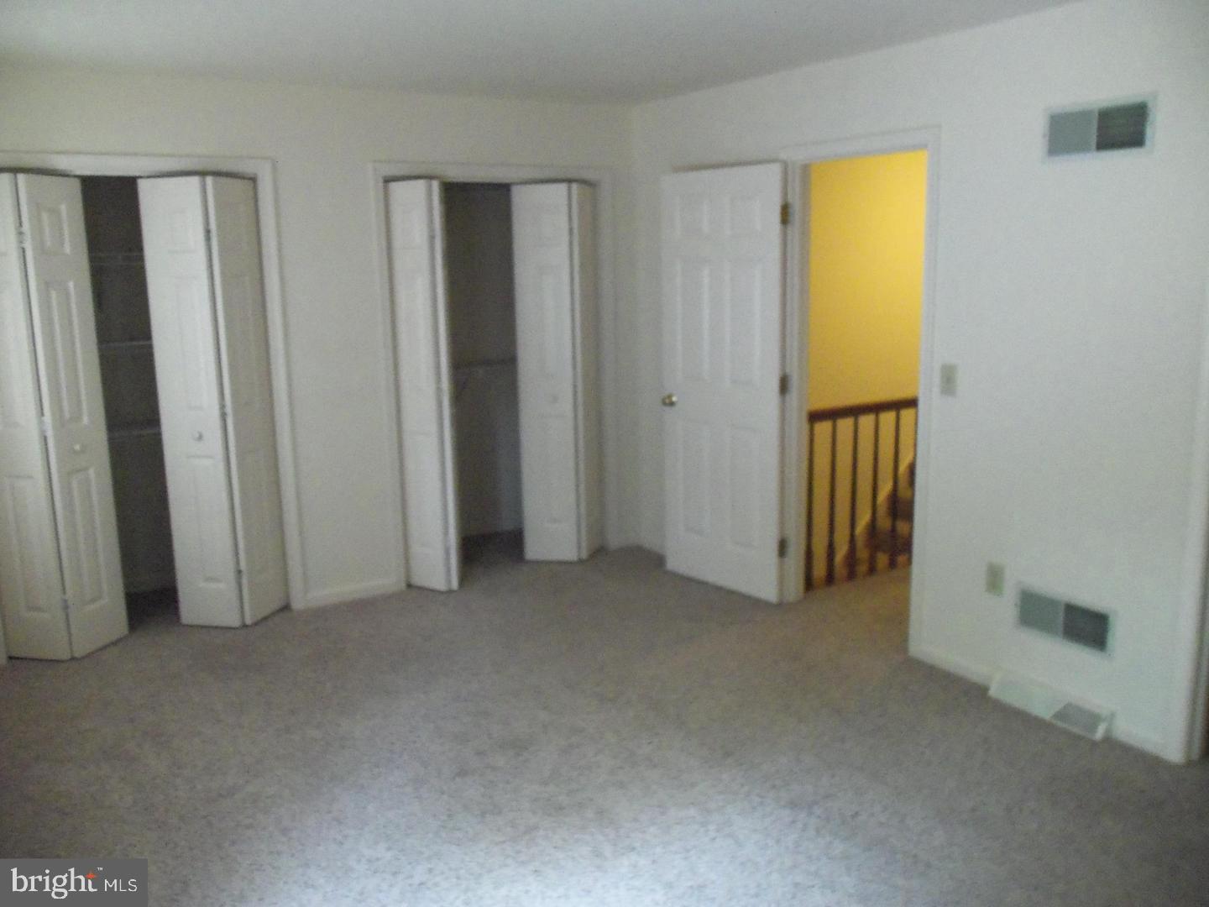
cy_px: 454
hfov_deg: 61.7
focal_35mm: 29
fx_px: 1013
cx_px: 604
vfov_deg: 48.2
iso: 400
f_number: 3.4
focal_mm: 5.2
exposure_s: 1/20
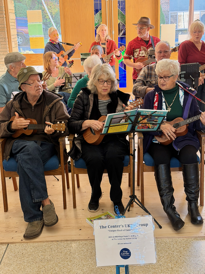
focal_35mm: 48
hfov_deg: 30.3
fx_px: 379
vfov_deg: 39.7
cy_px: 137
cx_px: 102
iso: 250
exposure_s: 1/120
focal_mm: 6.76
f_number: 1.78
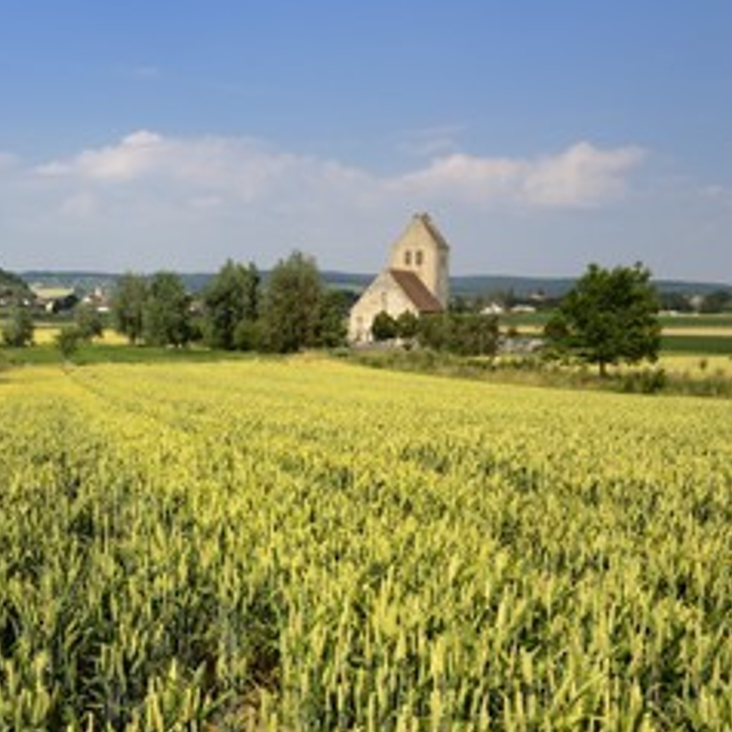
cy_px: 388
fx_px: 861
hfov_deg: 42.6
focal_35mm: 36
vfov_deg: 46.0
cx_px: 89
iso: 200
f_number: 10
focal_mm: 24
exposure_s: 1/250
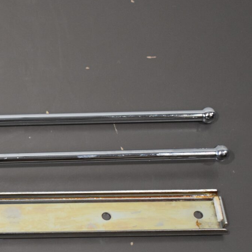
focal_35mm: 116
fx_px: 955
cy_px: 221
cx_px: -110
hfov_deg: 14.2
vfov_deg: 14.9
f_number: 3.8
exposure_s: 1/250
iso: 800
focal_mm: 24
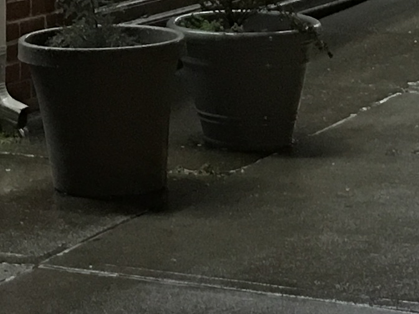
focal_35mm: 174
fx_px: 2106
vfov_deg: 7.6
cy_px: -587
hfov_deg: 11.1
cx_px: -90
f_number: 2.2
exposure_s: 1/8
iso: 100
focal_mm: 4.15
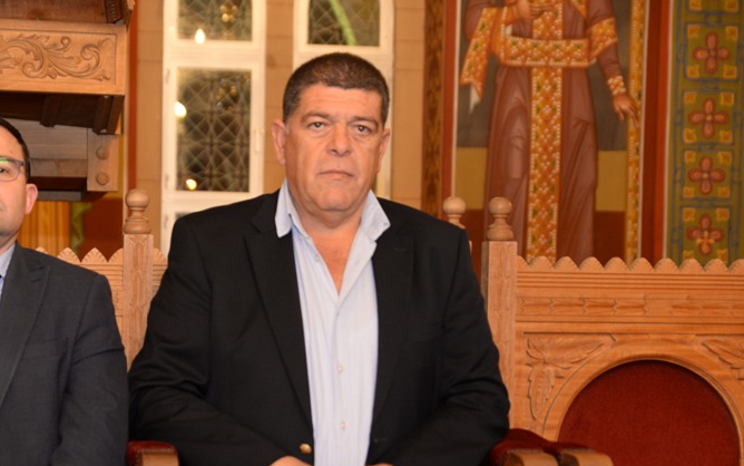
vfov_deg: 15.9
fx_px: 1663
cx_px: 252
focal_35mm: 82
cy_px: 347
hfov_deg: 25.1
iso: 1250
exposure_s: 1/60
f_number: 3.5
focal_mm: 56
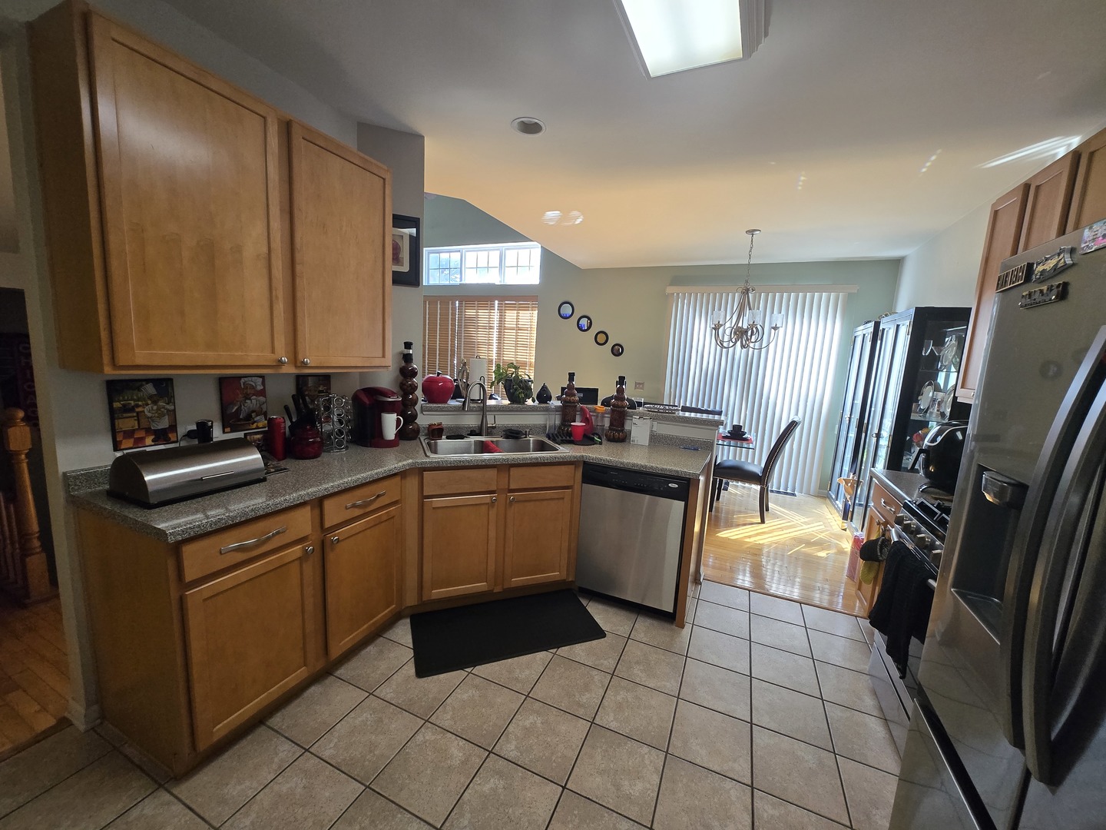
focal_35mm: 13
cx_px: 553
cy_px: 415
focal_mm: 1.7
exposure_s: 1/60
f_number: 2.2
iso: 125
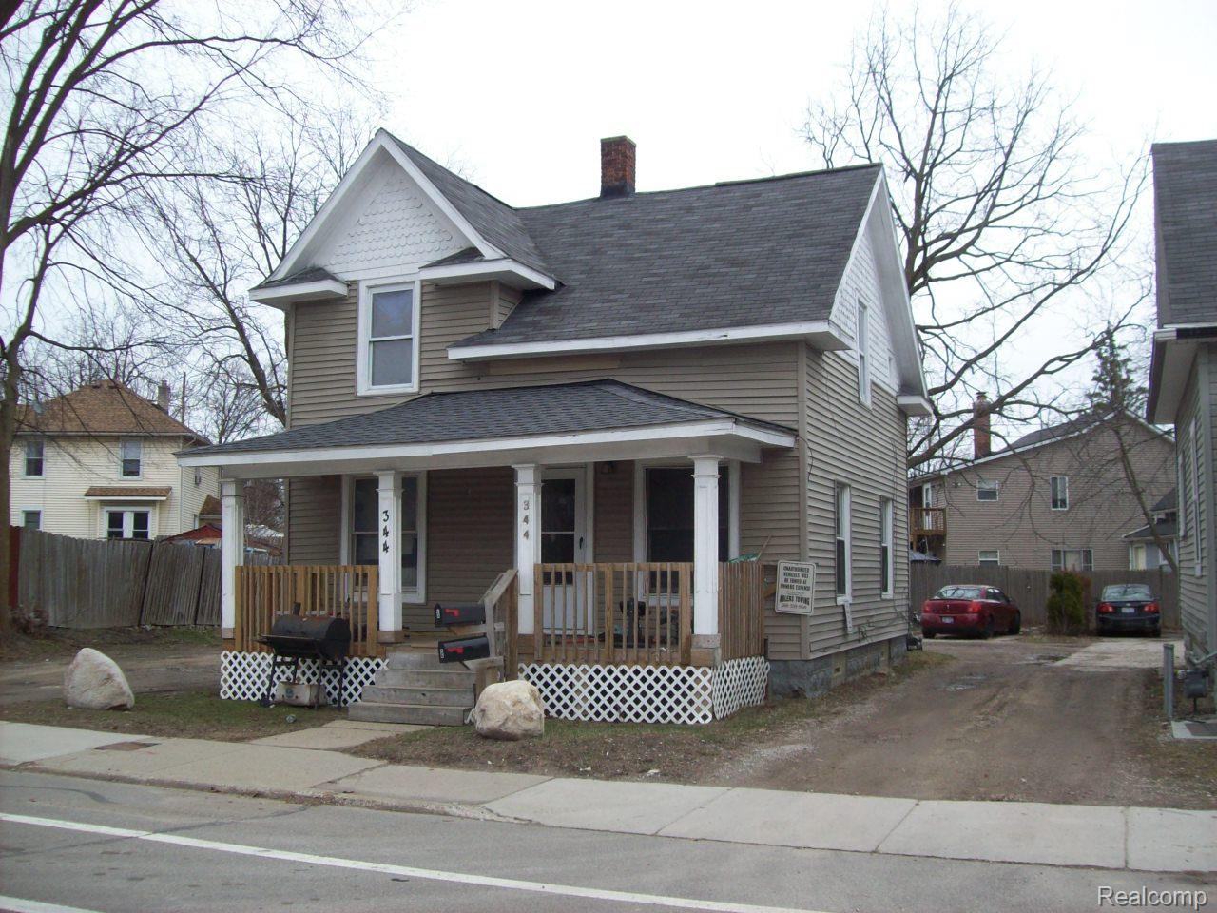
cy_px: 456
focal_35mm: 36
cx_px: 608
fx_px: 1266
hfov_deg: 51.4
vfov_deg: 39.7
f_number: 2.7
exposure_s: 1/550
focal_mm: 6
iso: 80
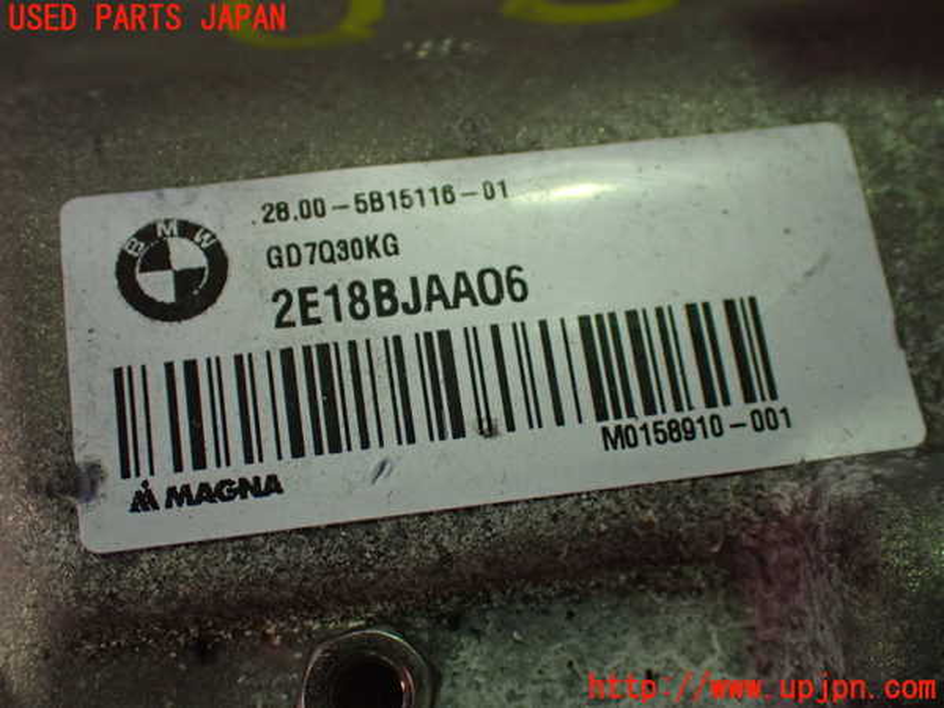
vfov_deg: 29.1
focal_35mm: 50
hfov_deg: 38.2
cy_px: 354
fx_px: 1364
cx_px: 472
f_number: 3.2
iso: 800
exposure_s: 1/50
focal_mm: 9.01
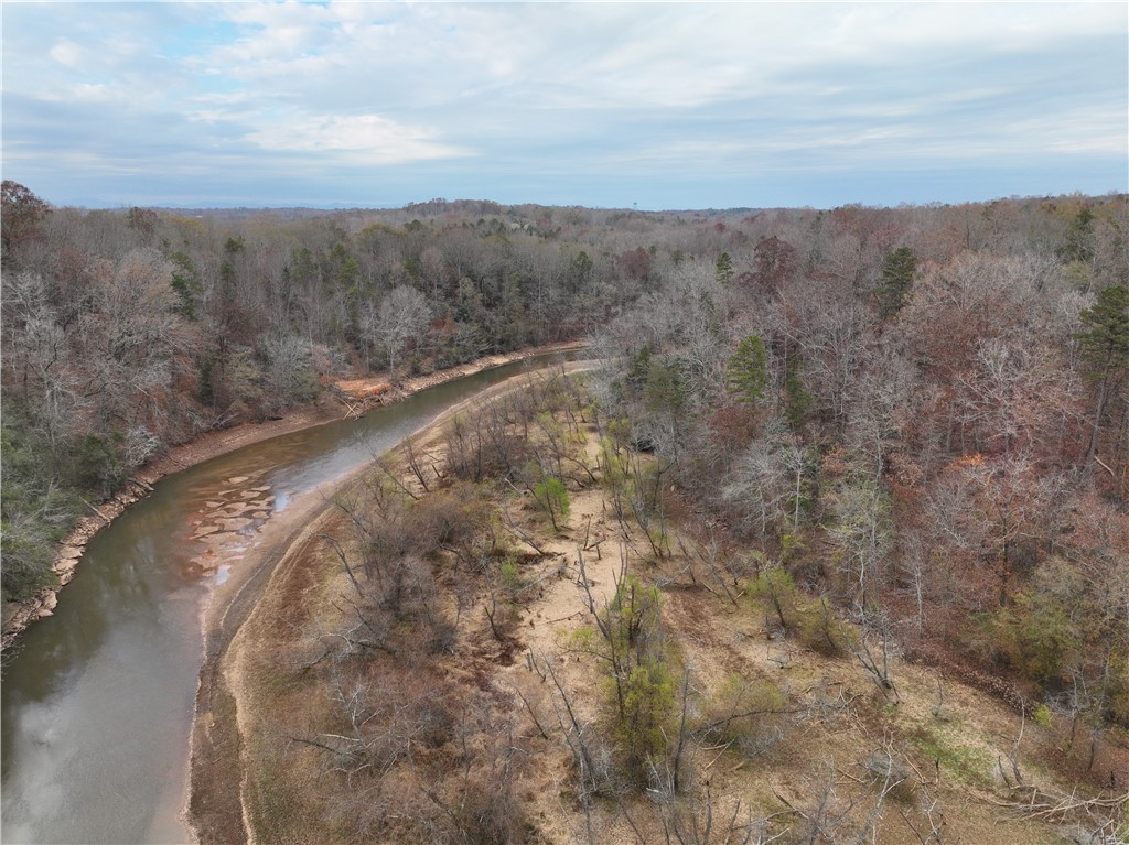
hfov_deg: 71.6
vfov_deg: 56.8
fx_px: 782
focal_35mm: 24
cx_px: 564
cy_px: 422
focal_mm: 12.29
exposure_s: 1/100
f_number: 2.8
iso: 250
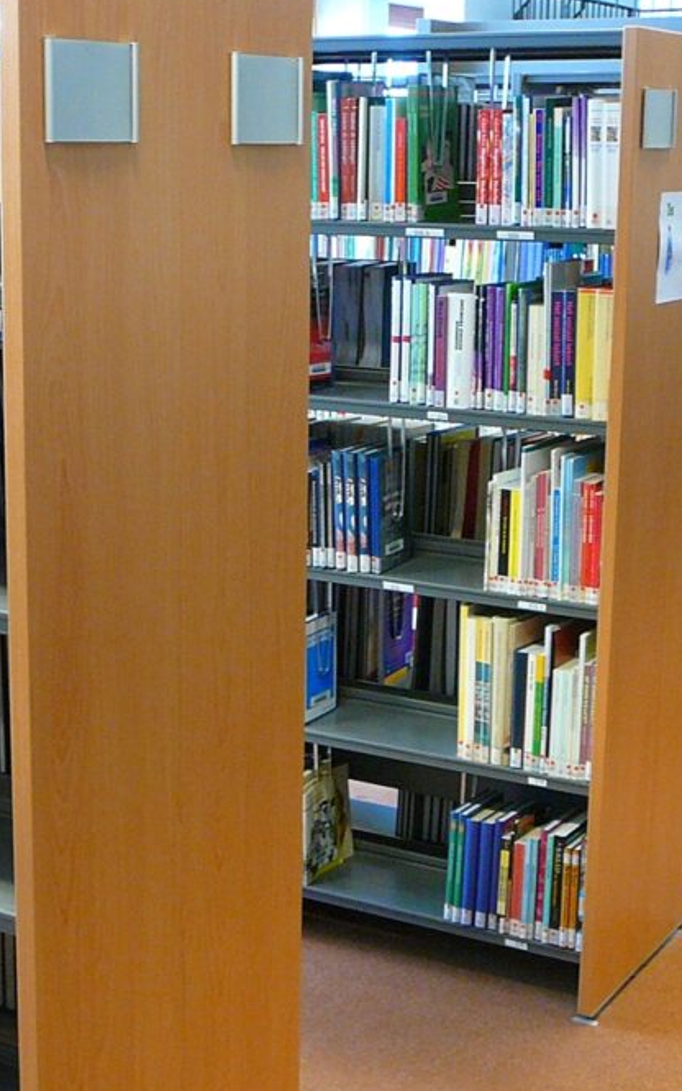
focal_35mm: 62
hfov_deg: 20.9
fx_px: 1843
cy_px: 582
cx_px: 220
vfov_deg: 32.9
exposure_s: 1/10
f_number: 3
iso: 200
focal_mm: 5.6
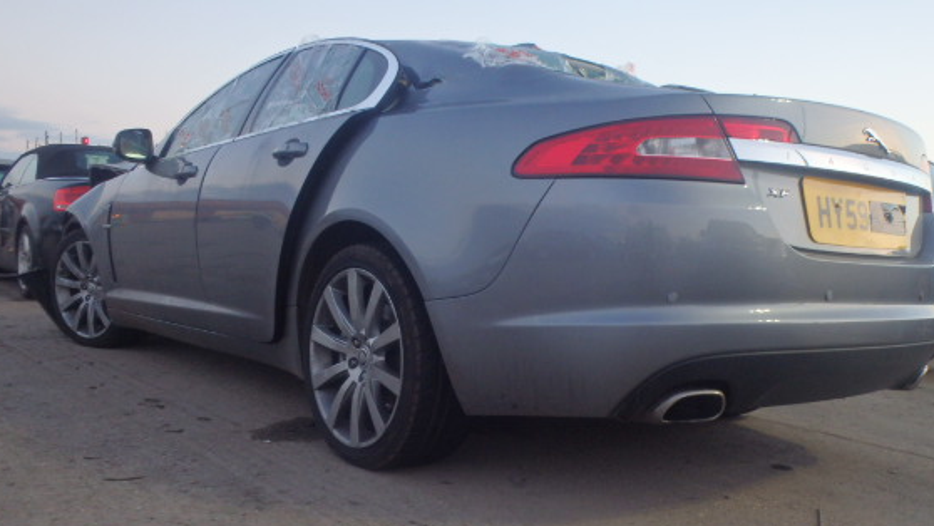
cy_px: 335
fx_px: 867
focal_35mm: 35
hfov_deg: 56.5
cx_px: 512
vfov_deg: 33.5
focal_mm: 5
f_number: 3.9
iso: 200
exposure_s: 1/30
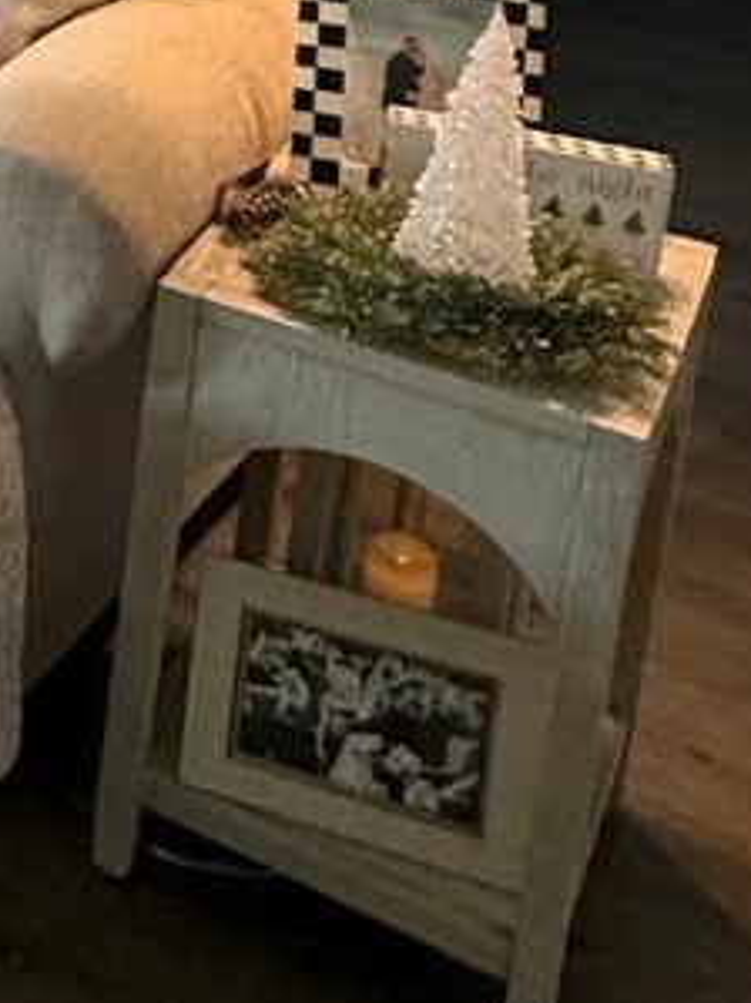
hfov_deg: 14.6
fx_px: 2084
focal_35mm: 72
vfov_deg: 23.5
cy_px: -342
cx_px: -969
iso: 500
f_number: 2.2
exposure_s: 1/60
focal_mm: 2.22
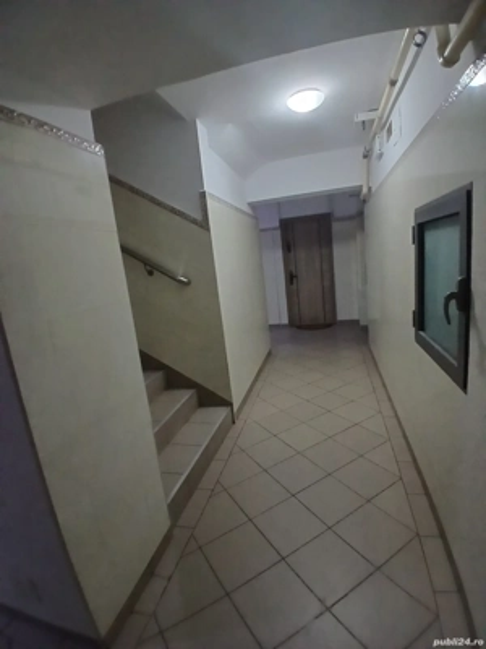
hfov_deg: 74.7
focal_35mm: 17
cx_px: 243
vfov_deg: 91.0
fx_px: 318
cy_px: 324
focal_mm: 1.4
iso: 500
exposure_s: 1/33.3
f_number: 2.2
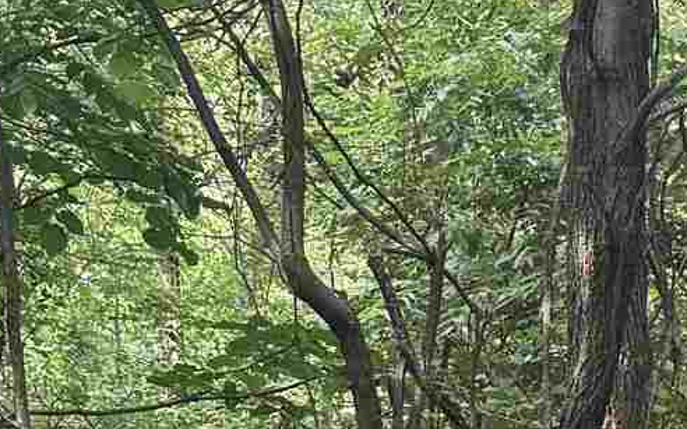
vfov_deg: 8.2
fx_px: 2976
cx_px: 984
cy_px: 521
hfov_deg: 12.6
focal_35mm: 159
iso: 100
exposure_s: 1/144
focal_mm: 6.76
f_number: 1.78
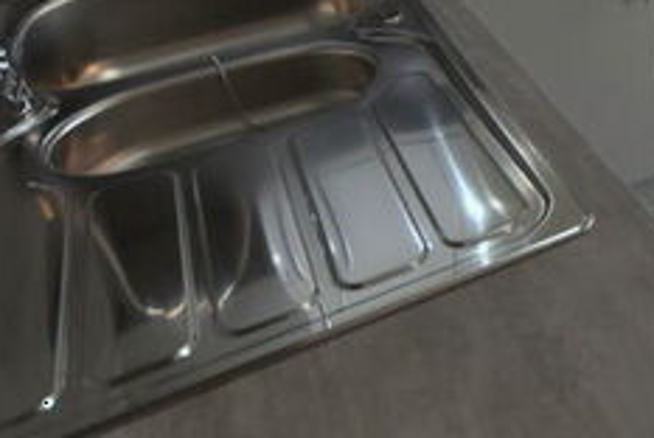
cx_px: 752
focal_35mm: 45
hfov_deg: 35.7
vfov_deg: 28.4
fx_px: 819
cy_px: 15
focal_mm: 10
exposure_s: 1/50
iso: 100
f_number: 3.5
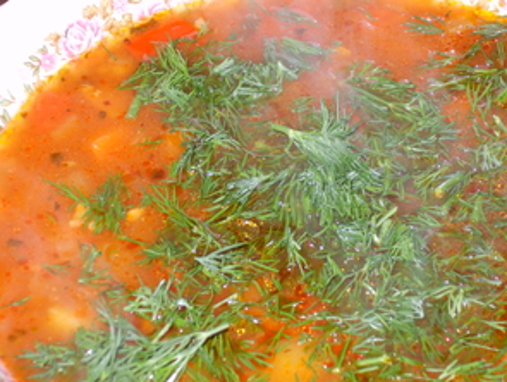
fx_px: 2346
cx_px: 311
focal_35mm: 160
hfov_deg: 12.3
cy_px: 189
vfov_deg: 9.3
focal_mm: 22.2
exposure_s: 1/60
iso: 100
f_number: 5.1
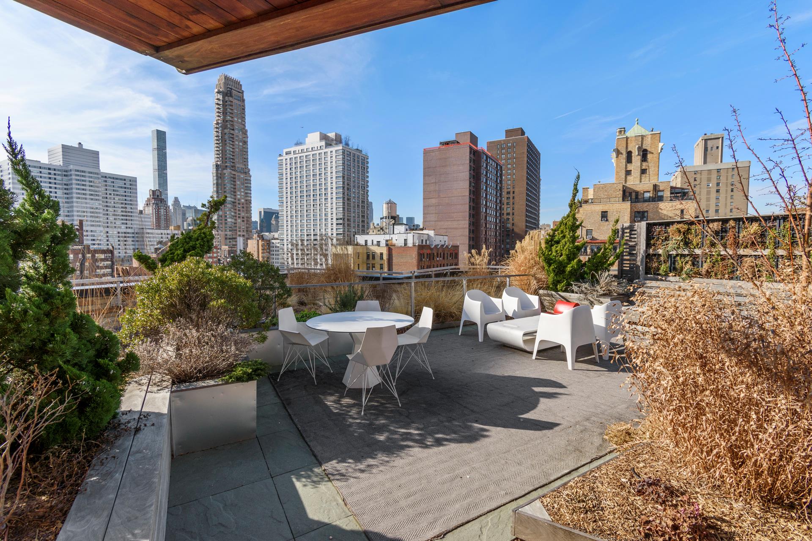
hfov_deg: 100.4
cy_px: 270
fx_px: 338
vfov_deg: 77.3
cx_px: 406
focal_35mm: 15
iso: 100
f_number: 8
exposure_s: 1/320
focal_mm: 10
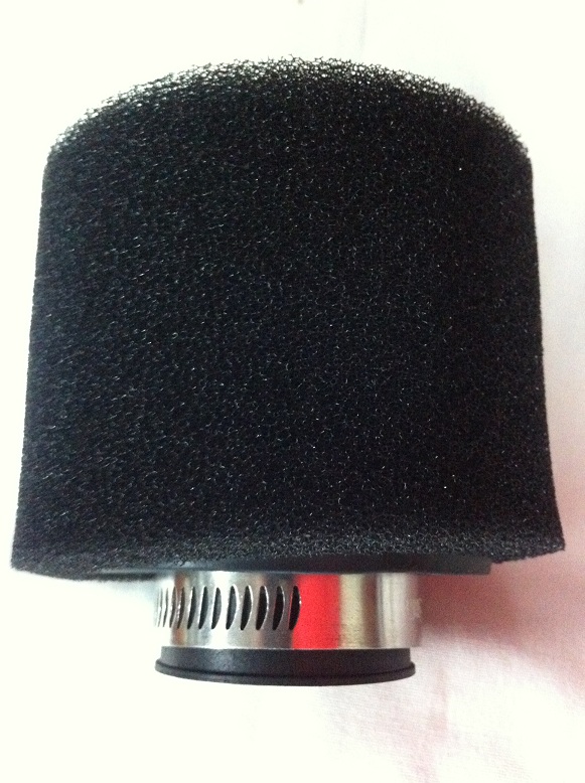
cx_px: 292
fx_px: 791
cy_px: 392
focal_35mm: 35
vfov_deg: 52.7
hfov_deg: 40.6
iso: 1000
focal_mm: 3.85
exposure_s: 1/15
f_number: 2.8
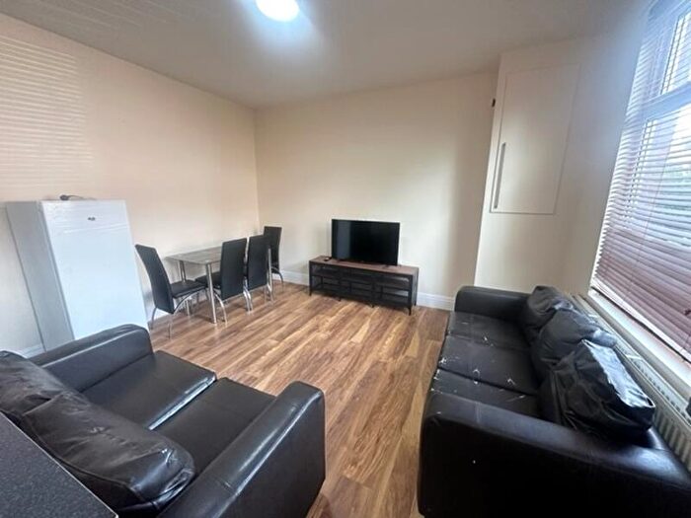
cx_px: 346
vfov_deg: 85.7
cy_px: 259
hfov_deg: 102.1
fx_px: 279
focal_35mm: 14
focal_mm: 2.22
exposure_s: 1/99
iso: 200
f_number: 2.2
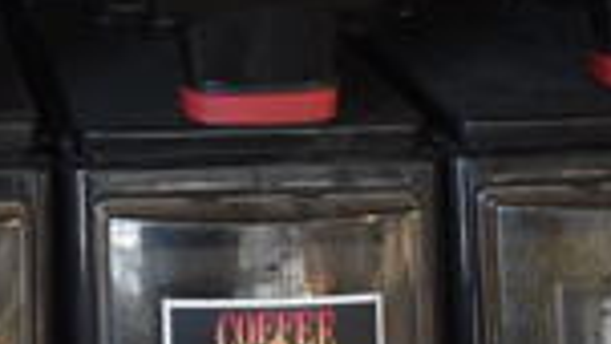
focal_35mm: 114
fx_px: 1847
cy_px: -425
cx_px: -146
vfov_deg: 9.6
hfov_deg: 17.8
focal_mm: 18
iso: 1400
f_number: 3.5
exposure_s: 1/125
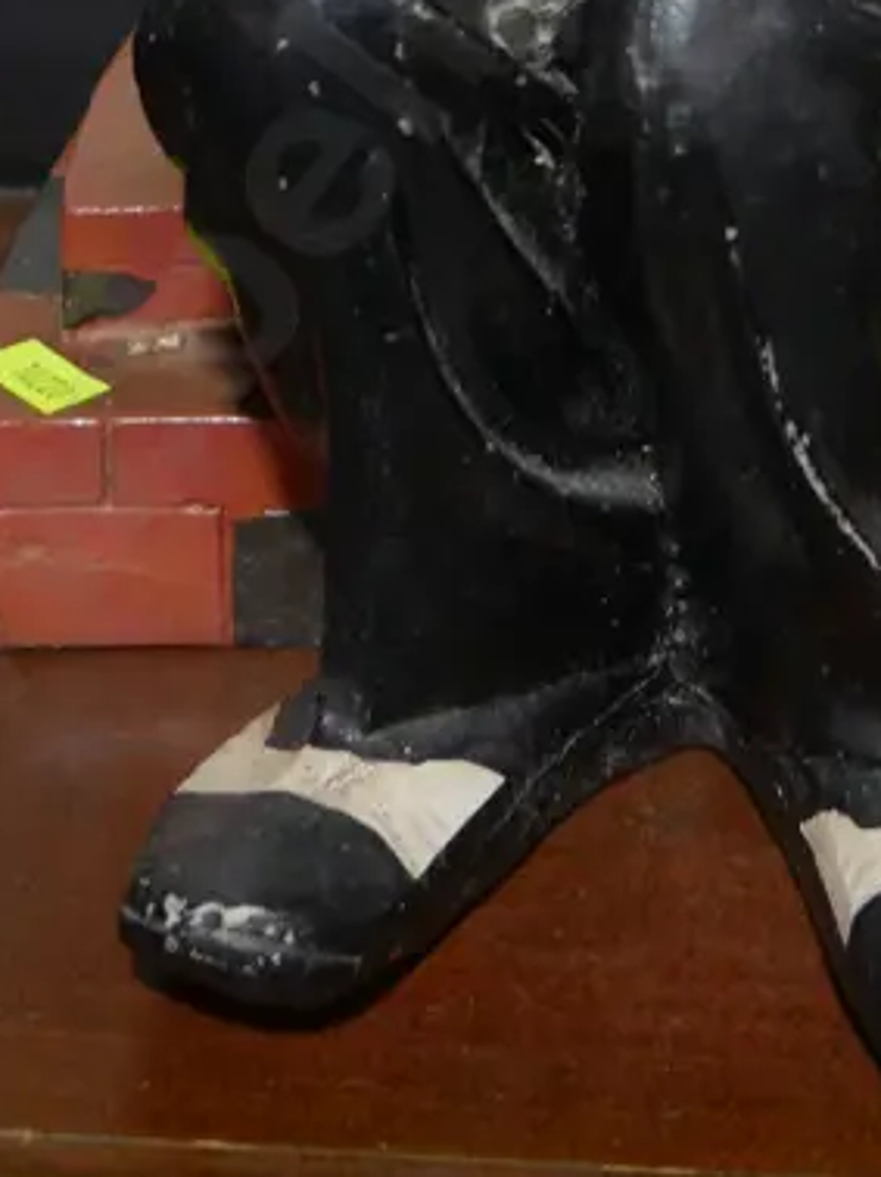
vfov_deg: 17.9
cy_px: -318
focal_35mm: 103
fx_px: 3499
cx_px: 690
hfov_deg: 14.3
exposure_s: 1/60
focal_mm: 19
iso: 400
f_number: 4.1
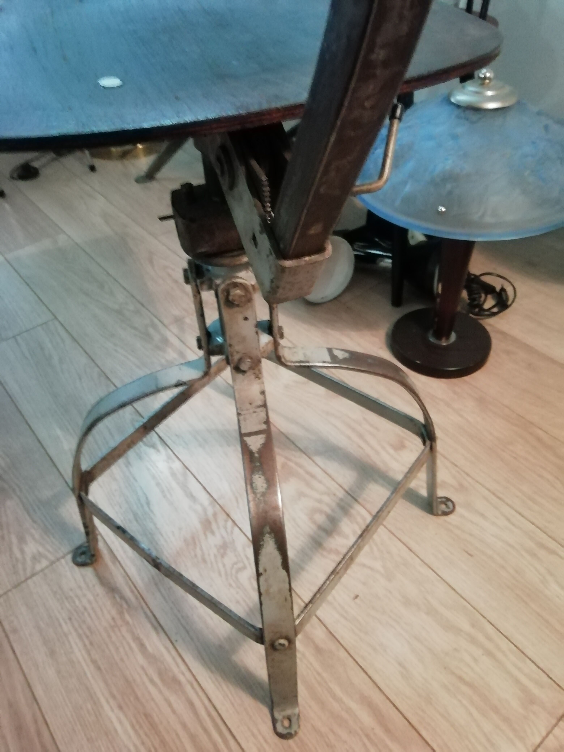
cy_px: 376
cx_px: 282
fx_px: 565
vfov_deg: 67.3
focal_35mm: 26
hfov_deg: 53.1
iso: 640
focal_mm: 3.46
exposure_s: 1/16.7
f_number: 2.2
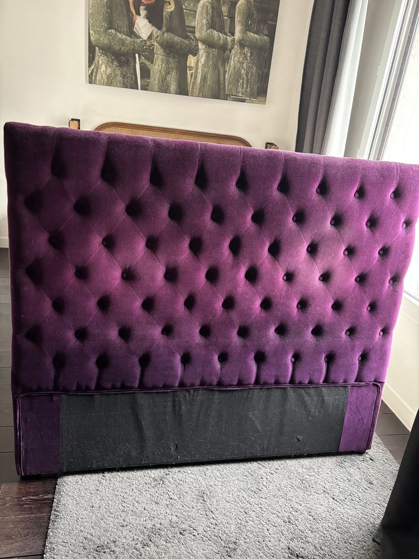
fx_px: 420
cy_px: 280
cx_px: 210
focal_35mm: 26
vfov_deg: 67.3
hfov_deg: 53.1
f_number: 1.6
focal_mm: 5.96
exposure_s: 1/60
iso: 500
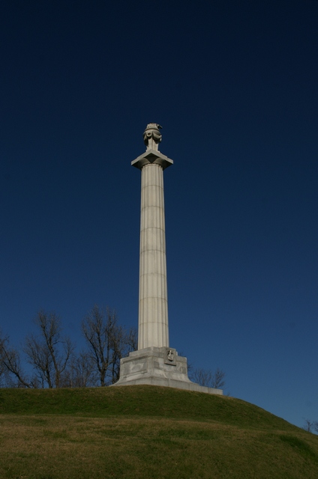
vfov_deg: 46.5
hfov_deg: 31.8
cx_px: 159
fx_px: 559
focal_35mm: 42
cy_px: 240
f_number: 13
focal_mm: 28
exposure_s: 1/1000
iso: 200
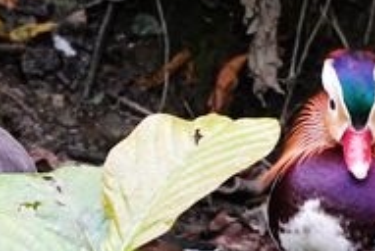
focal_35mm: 455
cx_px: 349
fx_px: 4747
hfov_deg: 4.5
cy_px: 111
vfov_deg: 3.0
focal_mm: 48.77
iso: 800
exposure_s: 1/50
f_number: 4.5
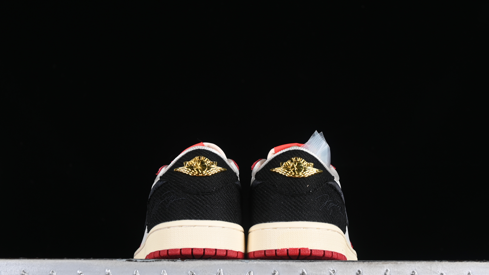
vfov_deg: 15.3
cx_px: 244
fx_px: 1024
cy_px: 159
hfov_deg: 26.9
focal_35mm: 79
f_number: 6.3
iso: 160
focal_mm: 50
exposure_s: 1/80
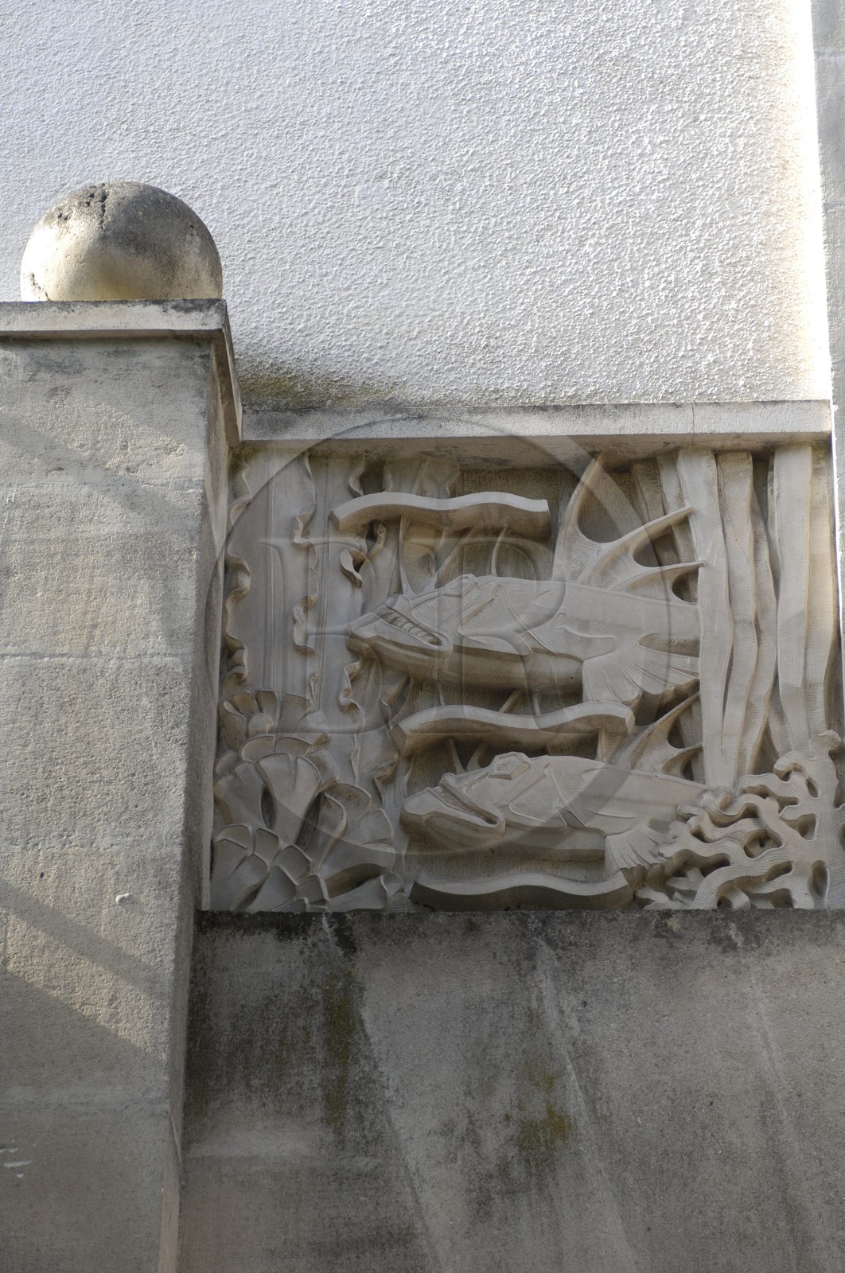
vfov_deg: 19.5
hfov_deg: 13.0
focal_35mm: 105
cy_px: 636
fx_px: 3708
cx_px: 422
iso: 100
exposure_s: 1/160
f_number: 3.8
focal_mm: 70
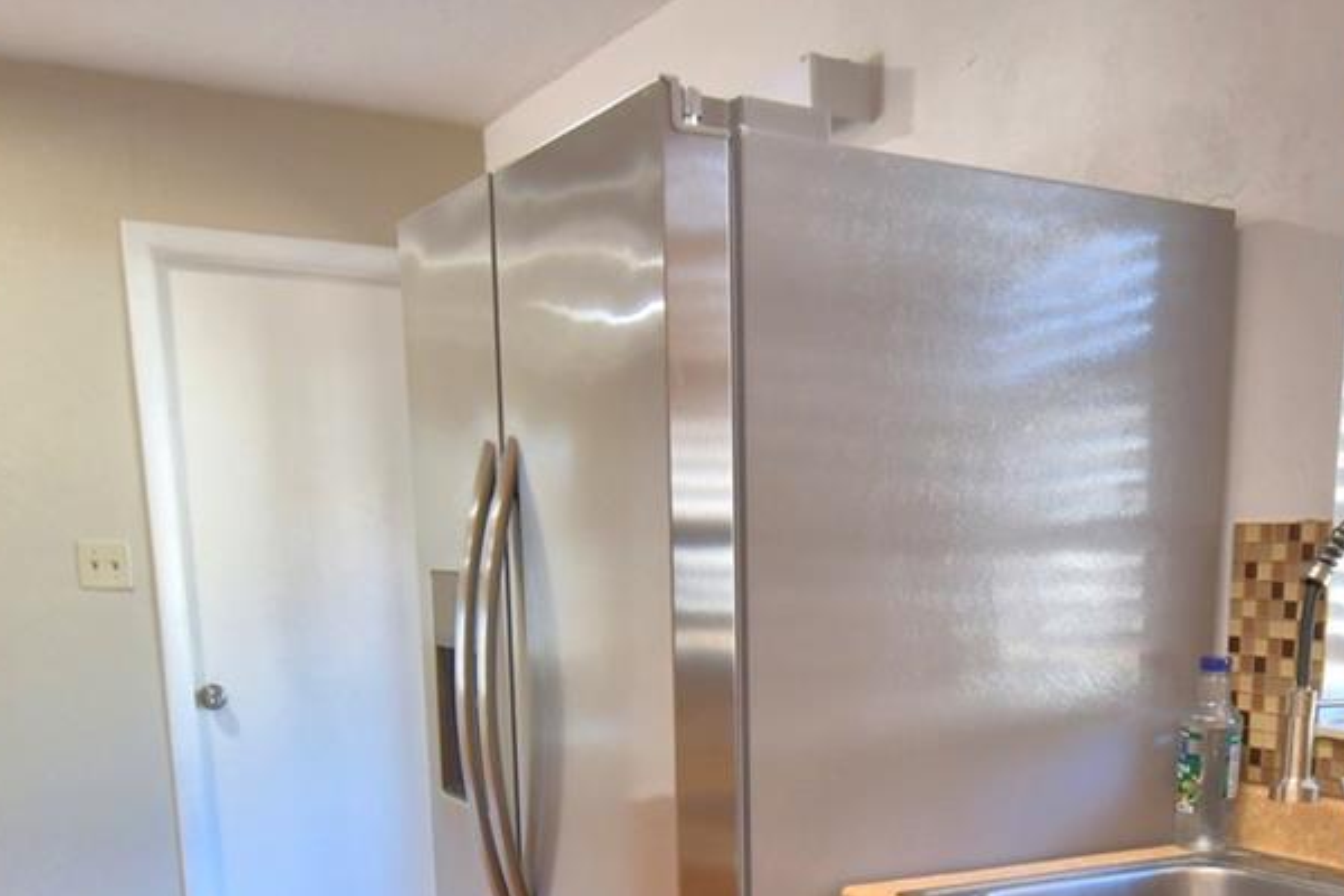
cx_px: 903
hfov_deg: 47.6
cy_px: 898
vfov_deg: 30.9
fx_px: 1493
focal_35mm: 40
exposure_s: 1/30
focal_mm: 10
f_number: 4.5
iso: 400
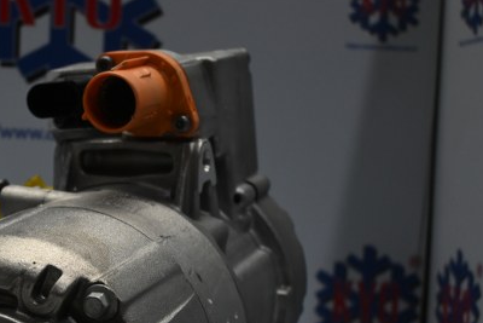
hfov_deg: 24.9
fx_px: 1067
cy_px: 238
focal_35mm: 80
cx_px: 74
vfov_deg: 17.1
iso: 500
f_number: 4.5
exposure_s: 1/125
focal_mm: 26.5
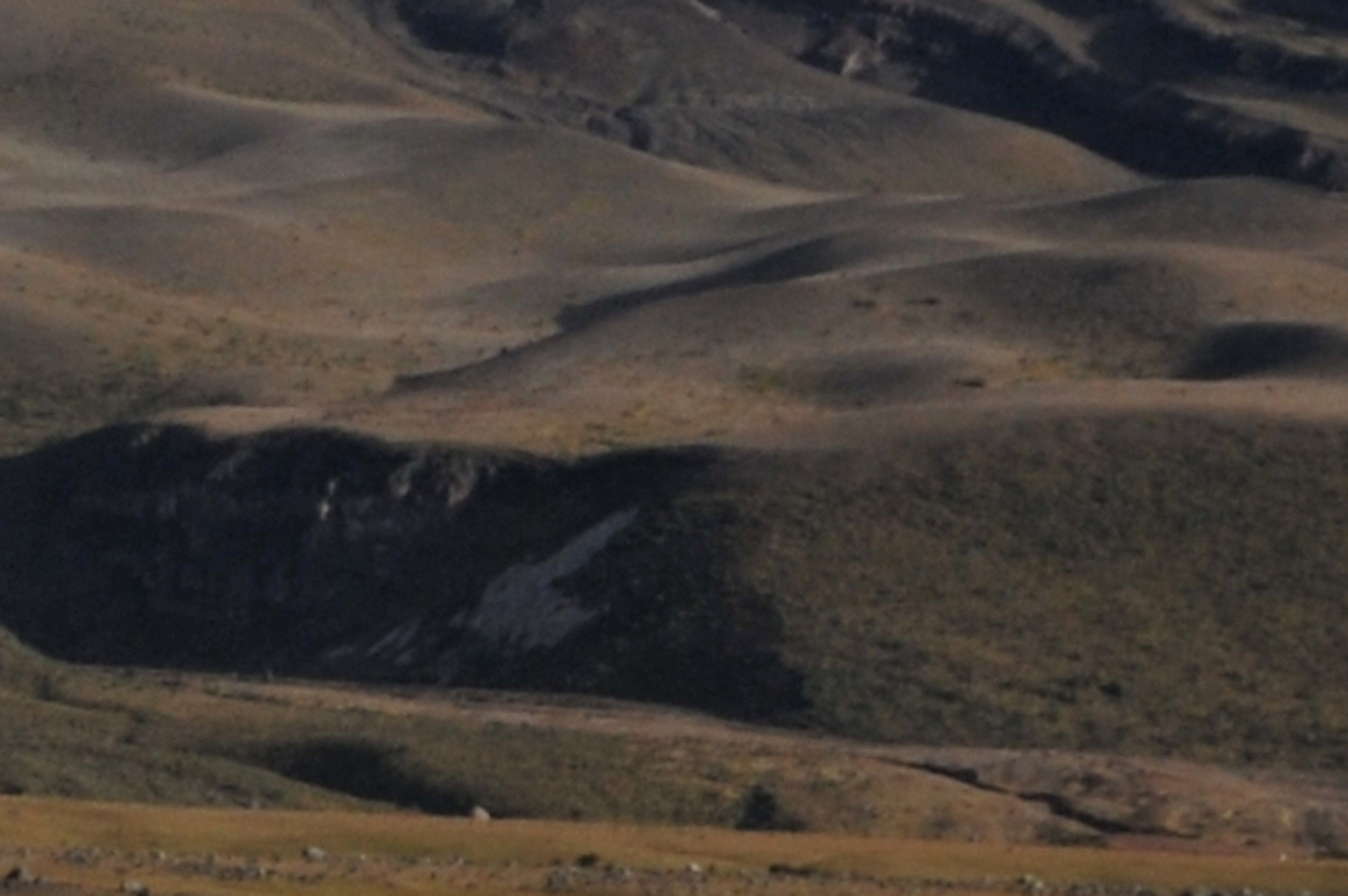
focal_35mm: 376
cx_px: -2937
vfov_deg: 3.6
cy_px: 591
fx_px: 14065
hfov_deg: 5.1
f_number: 9
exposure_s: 1/125
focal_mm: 38
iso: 200
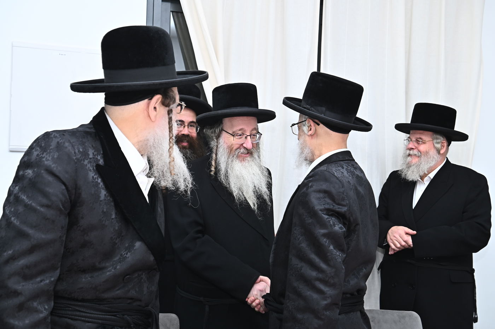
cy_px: 164
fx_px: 660
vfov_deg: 28.0
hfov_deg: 41.1
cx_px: 248
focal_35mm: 48
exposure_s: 1/200
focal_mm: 48
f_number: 7.1
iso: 1250
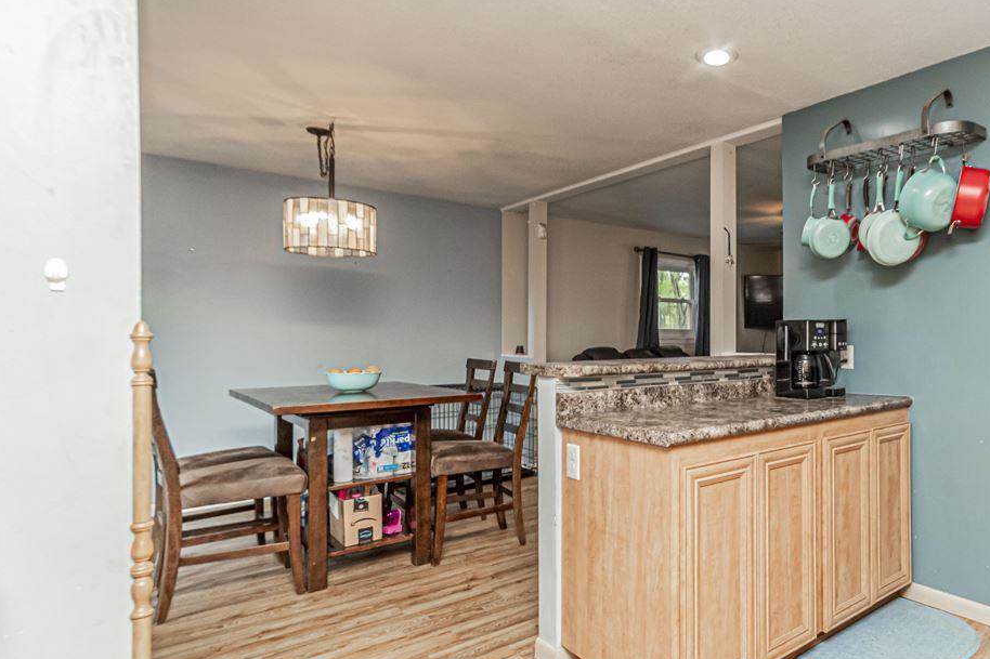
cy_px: 335
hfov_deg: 77.9
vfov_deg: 59.5
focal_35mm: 21
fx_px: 577
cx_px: 681
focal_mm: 10
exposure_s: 1/60
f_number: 10
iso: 1000
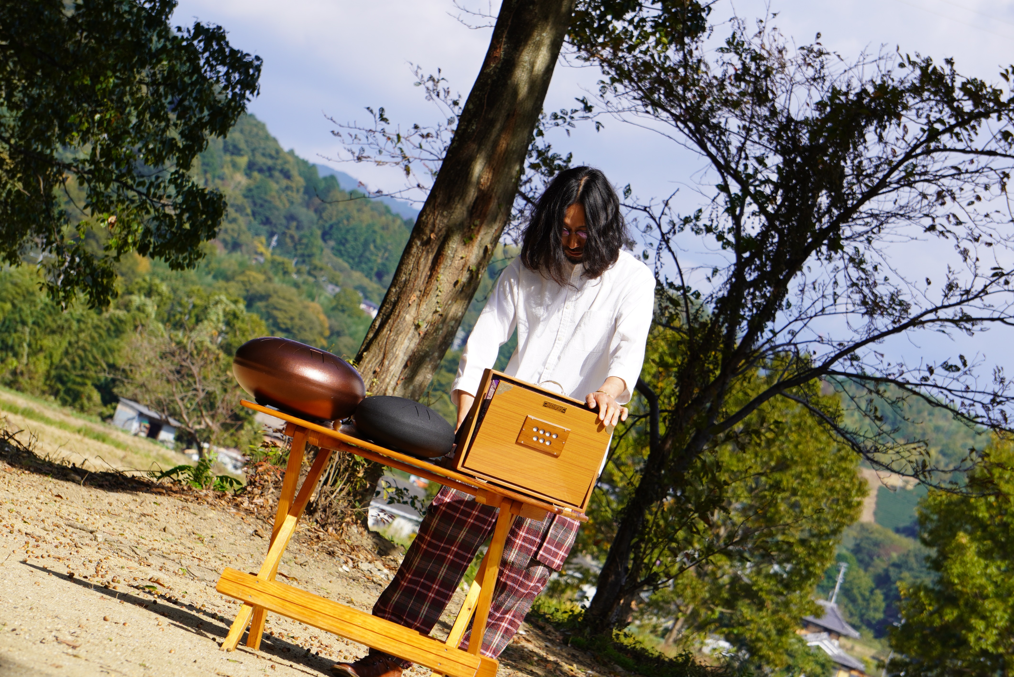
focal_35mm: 150
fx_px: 4227
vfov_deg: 9.2
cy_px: 338
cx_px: 507
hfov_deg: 13.7
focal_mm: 100
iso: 100
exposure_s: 1/250
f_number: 8
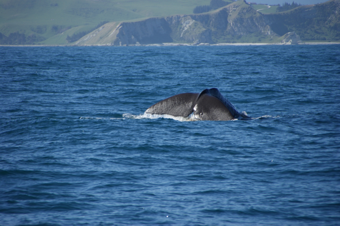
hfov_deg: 5.5
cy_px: 113
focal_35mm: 375
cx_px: 170
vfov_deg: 3.7
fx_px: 3539
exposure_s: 1/500
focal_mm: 250
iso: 125
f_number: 6.3
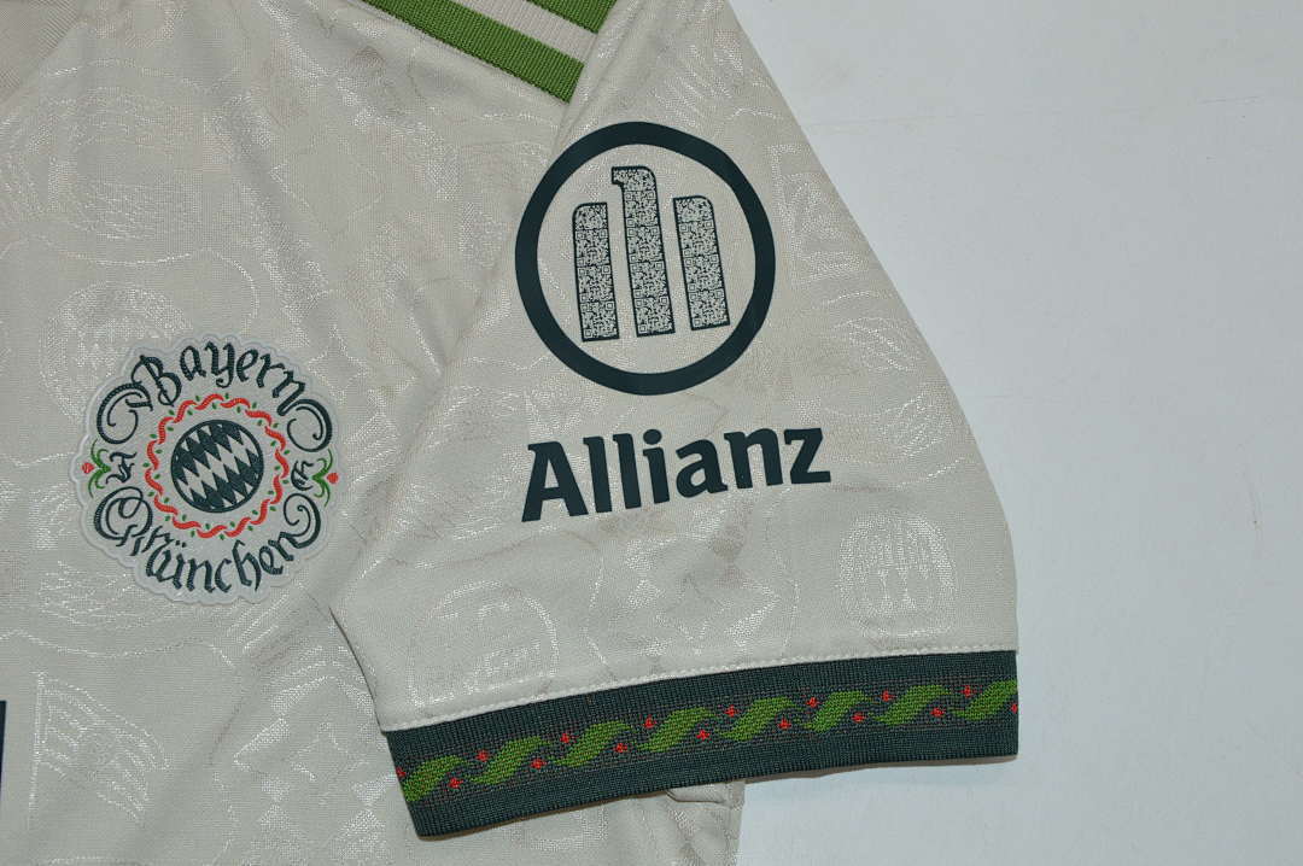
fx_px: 2170
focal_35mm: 60
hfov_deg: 33.4
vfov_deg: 22.6
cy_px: 433
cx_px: 652
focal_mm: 40
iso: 400
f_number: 13
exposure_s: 1/200
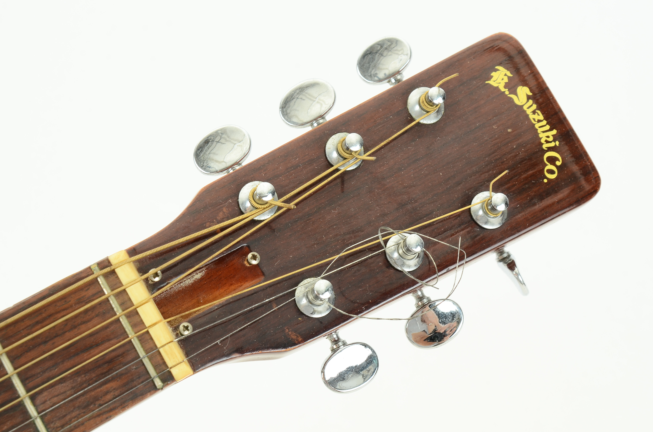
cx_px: 326
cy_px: 216
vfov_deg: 16.5
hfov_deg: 24.7
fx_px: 1493
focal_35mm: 82
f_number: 13
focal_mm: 55
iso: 320
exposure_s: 1/80
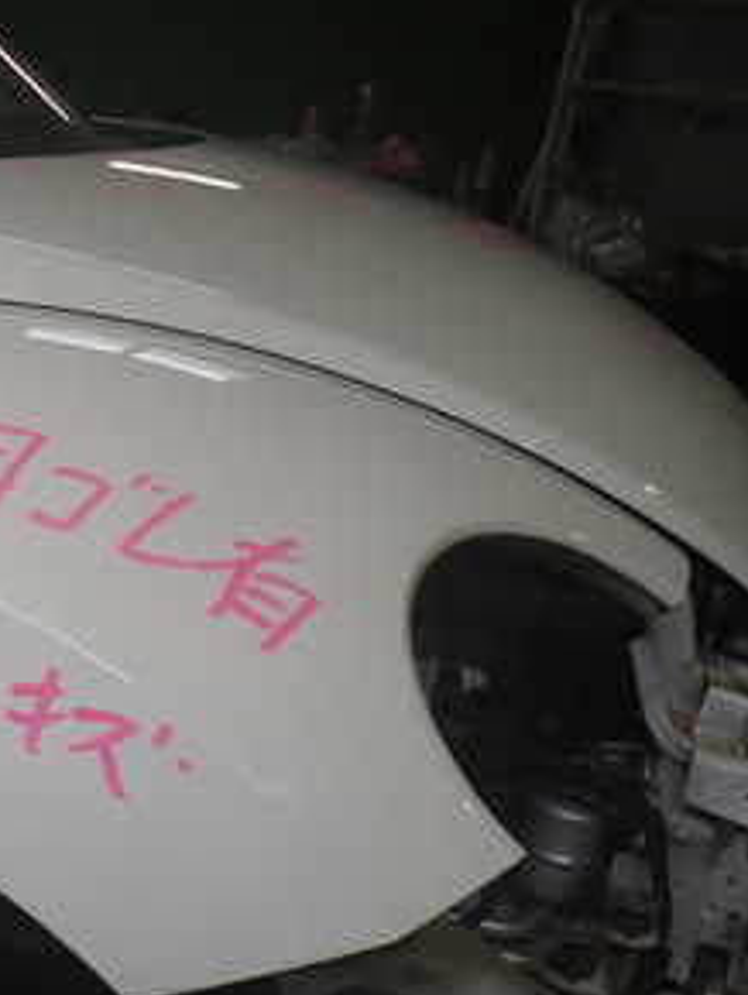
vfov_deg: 31.0
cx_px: -247
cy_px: 631
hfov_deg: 21.3
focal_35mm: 62
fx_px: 1784
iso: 100
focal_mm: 5.4
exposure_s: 1/160
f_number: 2.3
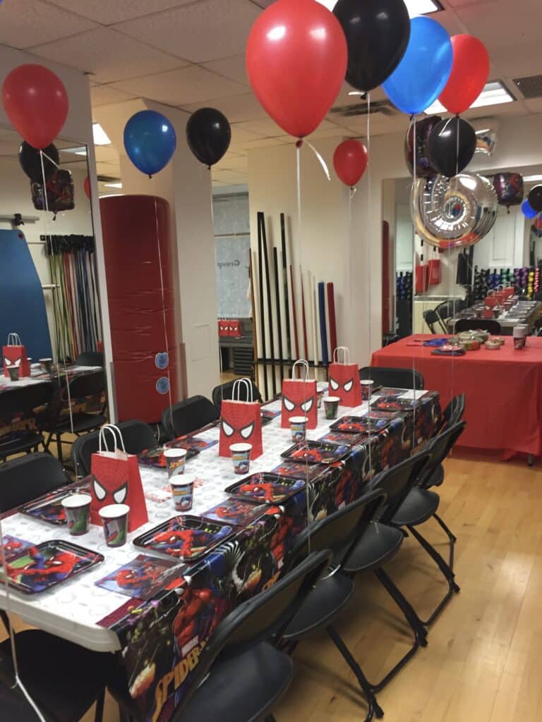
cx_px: 271
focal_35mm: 29
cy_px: 361
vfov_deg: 61.7
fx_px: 605
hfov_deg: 48.2
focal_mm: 4.15
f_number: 2.2
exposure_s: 1/30
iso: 125
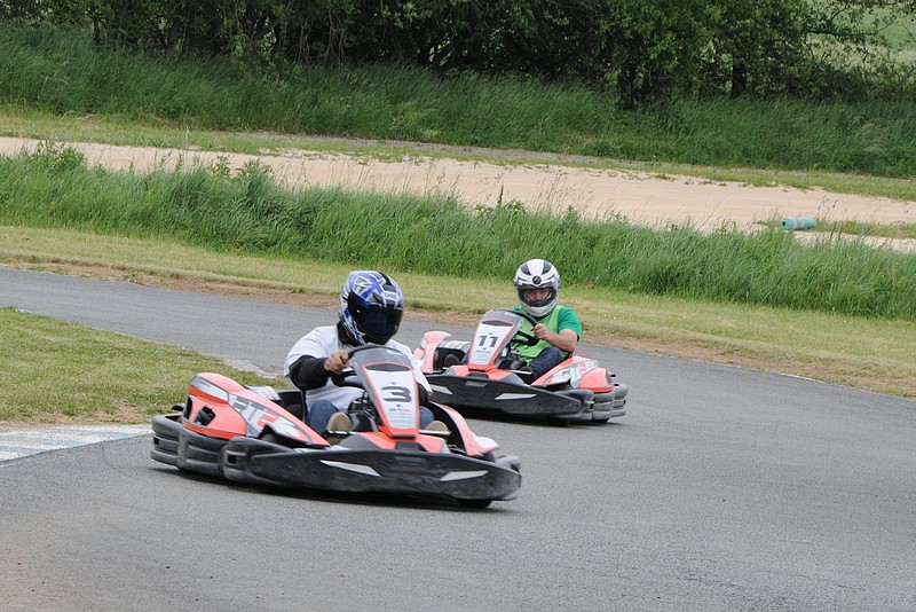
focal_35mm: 158
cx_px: 458
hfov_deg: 13.0
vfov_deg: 8.7
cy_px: 306
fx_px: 4009
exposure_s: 1/200
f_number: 13
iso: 500
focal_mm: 105
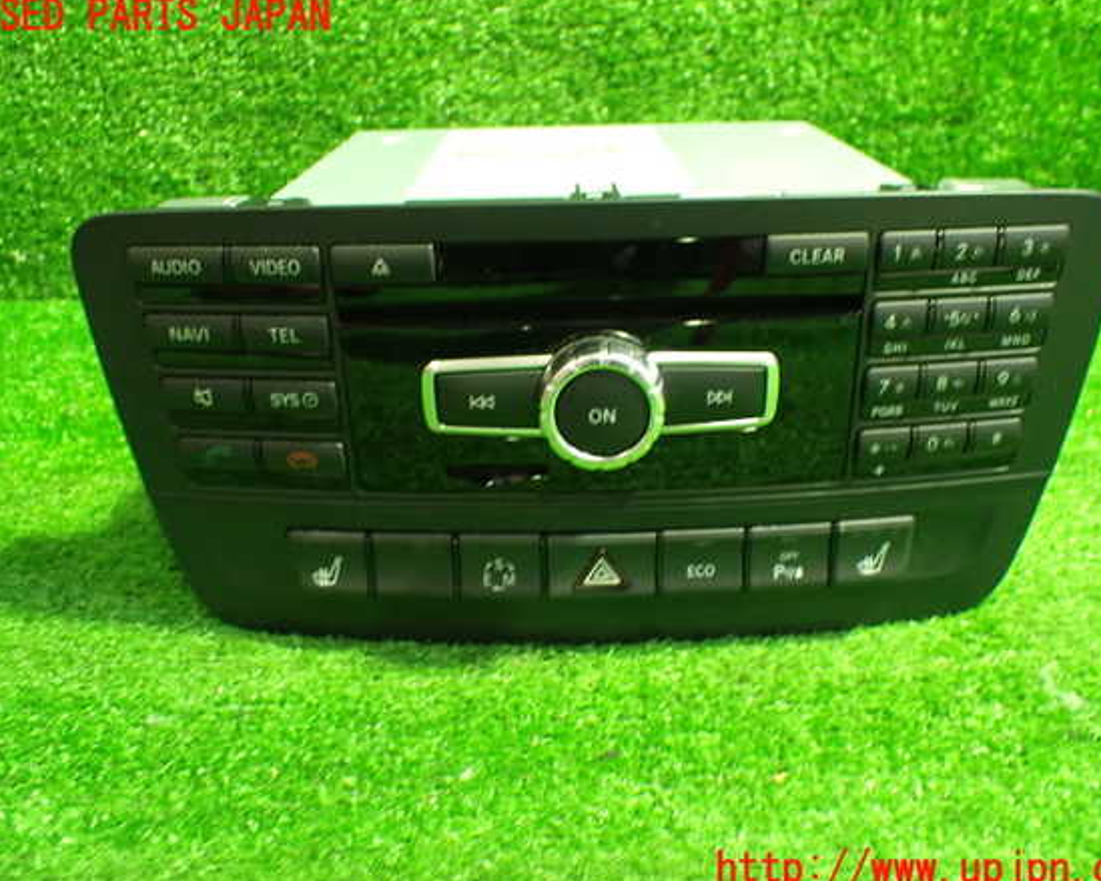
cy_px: 444
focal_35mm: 32
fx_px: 1043
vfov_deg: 45.8
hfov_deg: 55.7
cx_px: 568
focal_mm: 5.4
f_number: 2.3
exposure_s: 1/30
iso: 1000
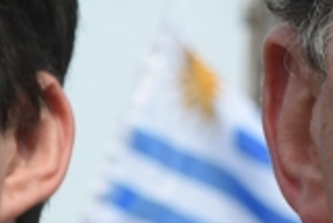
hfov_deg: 4.8
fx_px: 3875
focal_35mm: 418
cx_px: 780
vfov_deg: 3.3
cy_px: 131
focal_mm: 45
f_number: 7.1
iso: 320
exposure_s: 1/800
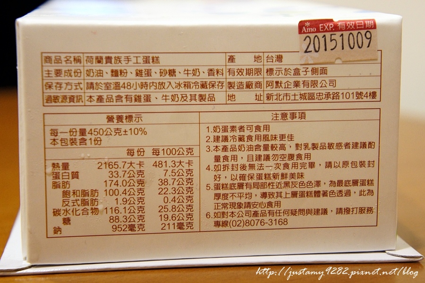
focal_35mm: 69
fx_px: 814
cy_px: 142
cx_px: 212
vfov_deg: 19.7
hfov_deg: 29.3
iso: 1600
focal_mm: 46
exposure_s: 1/25
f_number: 5
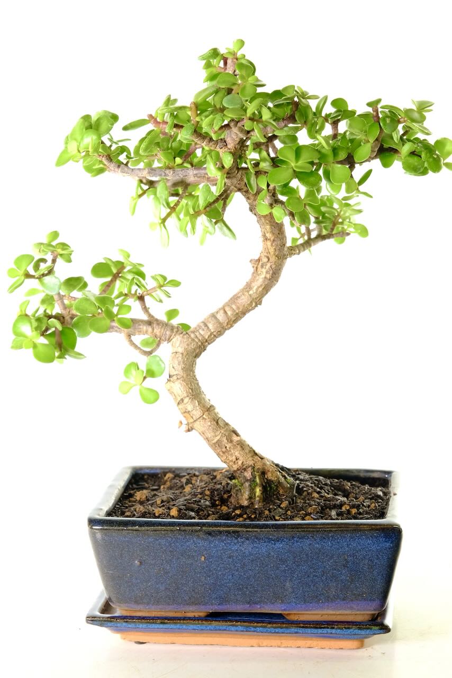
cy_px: 339
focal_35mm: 88
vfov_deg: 23.1
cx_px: 226
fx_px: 1656
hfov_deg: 15.5
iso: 1600
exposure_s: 1/30
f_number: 8
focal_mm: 58.6
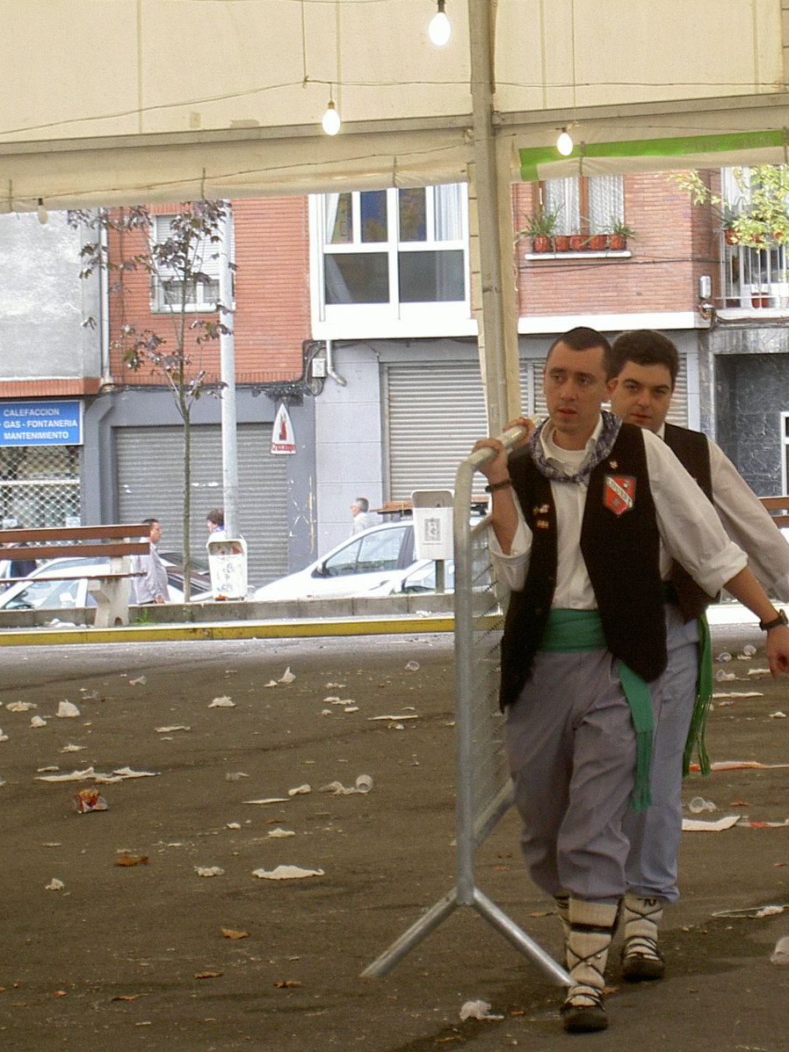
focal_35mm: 155
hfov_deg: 9.5
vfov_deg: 12.7
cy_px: 526
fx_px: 4710
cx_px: 659
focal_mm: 24
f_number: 4.9
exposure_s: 1/89.3
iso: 100
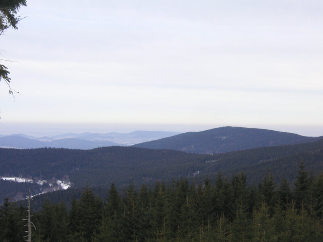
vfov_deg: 15.4
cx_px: 162
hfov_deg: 20.4
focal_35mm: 96
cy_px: 121
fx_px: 896
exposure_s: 1/180
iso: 50
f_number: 4.9
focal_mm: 15.9
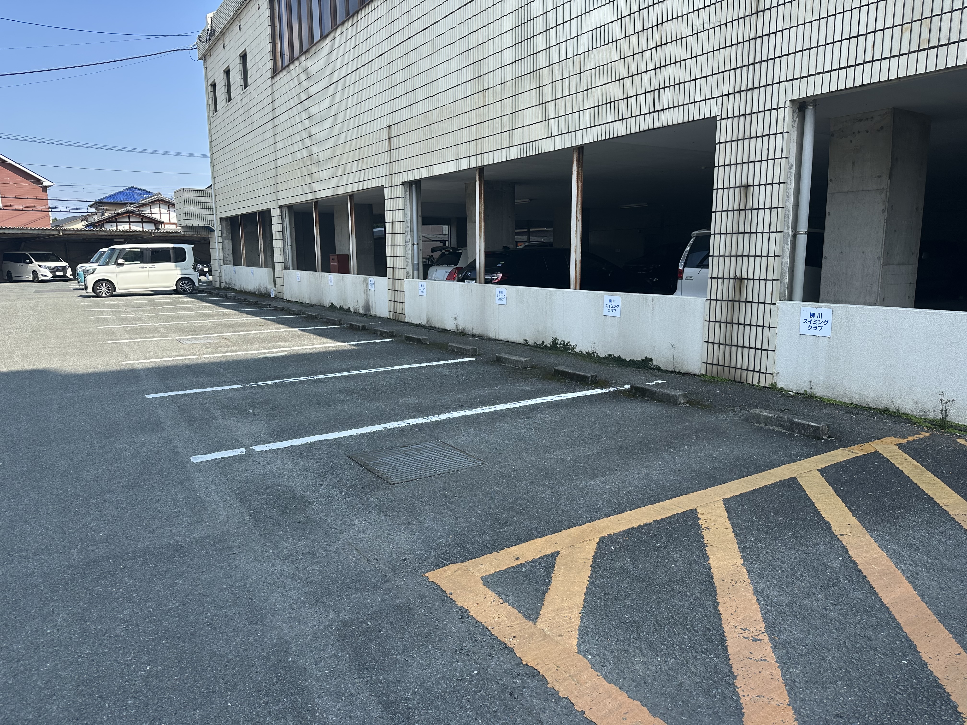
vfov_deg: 56.8
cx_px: 484
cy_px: 362
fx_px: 670
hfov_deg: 71.6
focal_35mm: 24
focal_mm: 6.86
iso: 80
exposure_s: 1/2203
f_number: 1.78
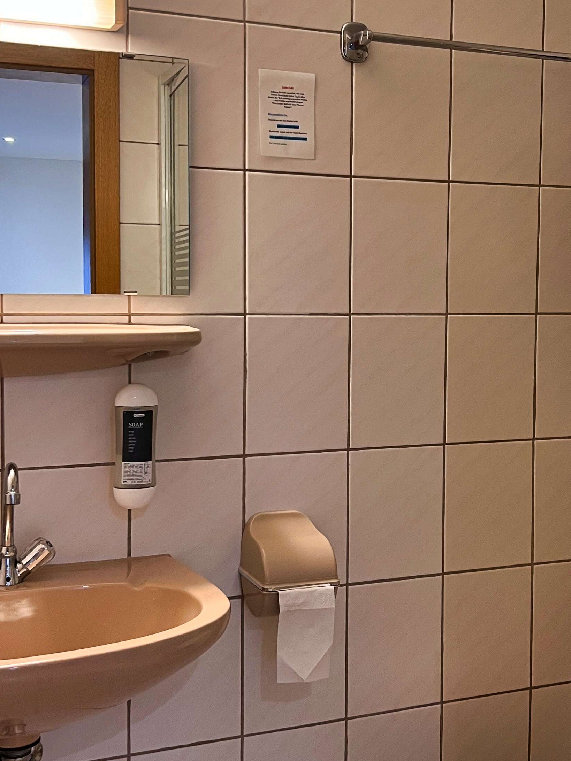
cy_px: 347
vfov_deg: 39.6
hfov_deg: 30.2
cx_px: 347
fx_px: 1056
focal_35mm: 48
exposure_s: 1/50
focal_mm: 5.7
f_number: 1.5
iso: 125
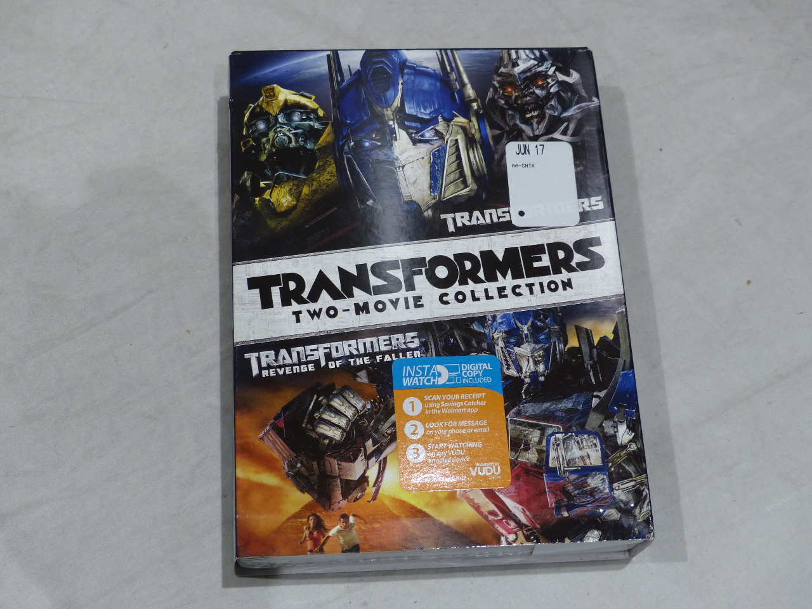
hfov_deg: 34.3
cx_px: 406
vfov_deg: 26.1
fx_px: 1314
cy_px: 304
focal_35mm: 56
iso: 250
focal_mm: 10.1
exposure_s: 1/60
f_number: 2.8
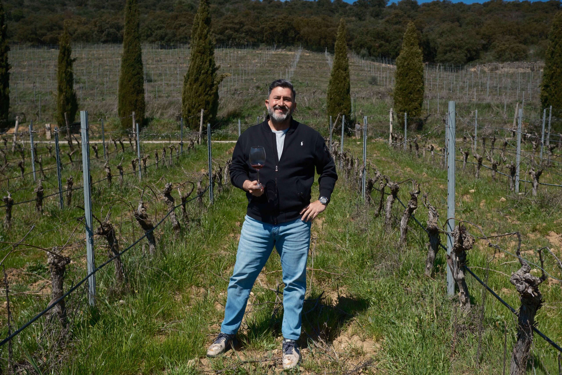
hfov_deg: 54.4
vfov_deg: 37.9
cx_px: 281
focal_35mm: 35
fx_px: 546
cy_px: 188
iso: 500
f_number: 4
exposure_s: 1/8000
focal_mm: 23
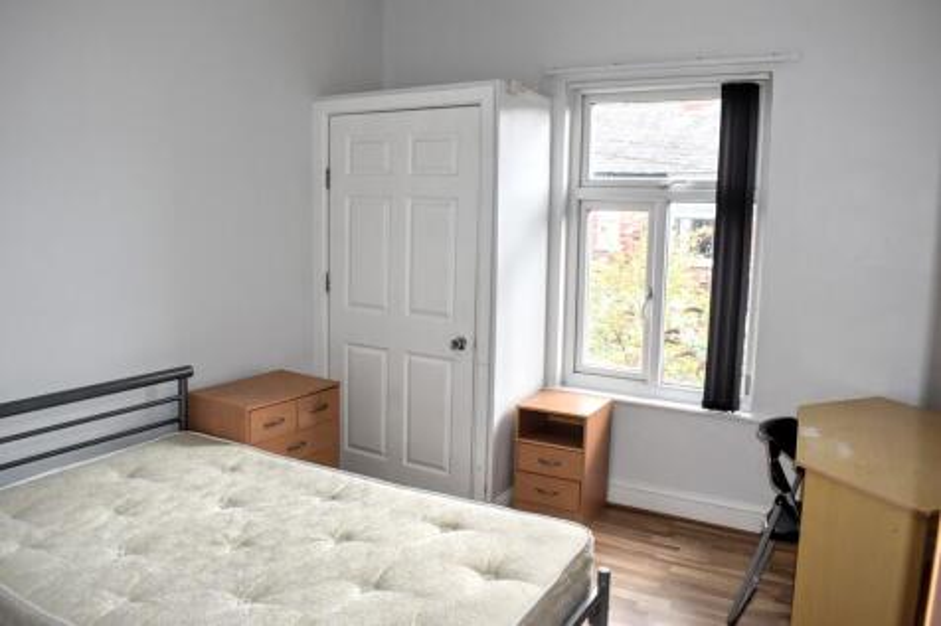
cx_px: 470
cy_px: 313
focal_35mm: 27
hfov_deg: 67.4
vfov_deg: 47.9
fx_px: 705
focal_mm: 18
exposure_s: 1/125
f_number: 5.6
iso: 640
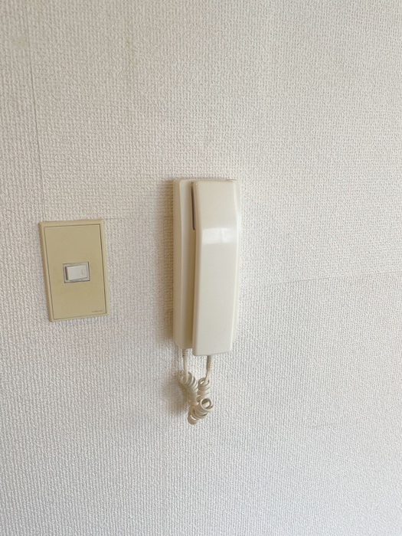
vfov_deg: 67.3
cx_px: 201
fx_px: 403
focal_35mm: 26
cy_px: 268
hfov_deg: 53.1
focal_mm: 4.2
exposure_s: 1/100
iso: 100
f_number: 1.6
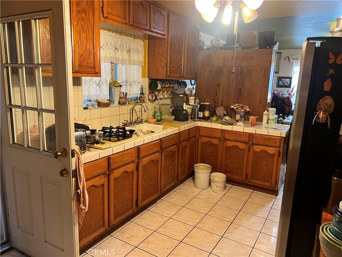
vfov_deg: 53.1
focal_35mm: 26
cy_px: 128
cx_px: 171
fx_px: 257
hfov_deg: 67.3
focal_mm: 5.7
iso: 400
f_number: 1.5
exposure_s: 1/60
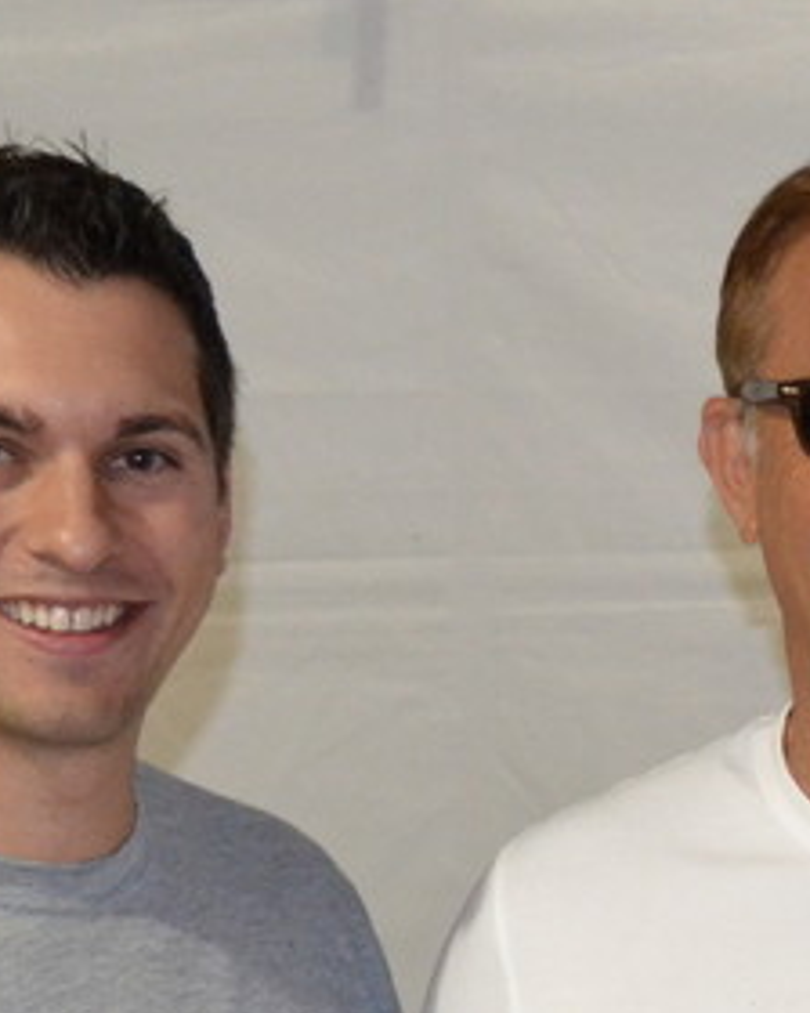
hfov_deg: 7.9
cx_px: 1537
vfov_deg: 10.2
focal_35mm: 187
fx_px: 5604
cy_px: 1160
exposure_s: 1/60
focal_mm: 28
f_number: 4.5
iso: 2000
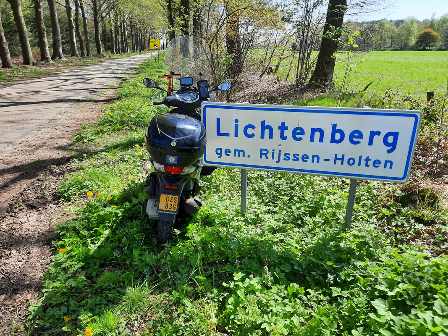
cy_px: 168
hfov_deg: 69.4
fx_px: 324
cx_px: 224
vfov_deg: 54.9
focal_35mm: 25
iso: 32
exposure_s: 1/389
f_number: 2
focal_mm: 4.6
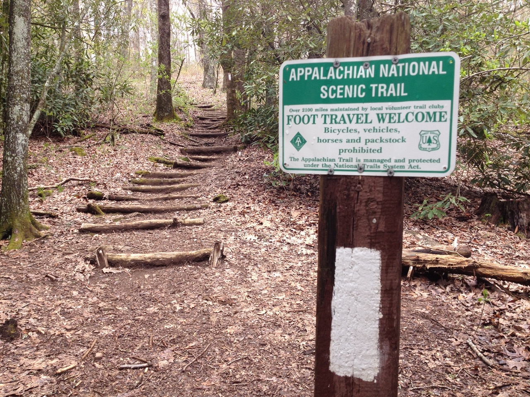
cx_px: 265
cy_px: 198
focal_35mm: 35
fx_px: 536
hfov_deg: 52.6
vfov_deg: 40.7
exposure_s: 1/135
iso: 50
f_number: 2.4
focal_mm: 4.28
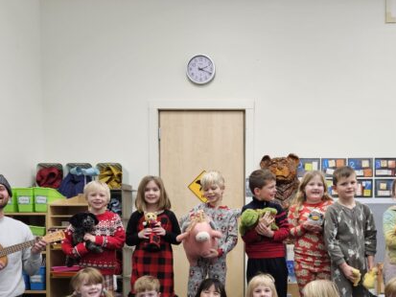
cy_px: 227
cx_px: 259
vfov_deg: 35.9
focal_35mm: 39
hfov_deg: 47.2
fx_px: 446
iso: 250
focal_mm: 5.4
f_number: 1.8
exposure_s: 1/120
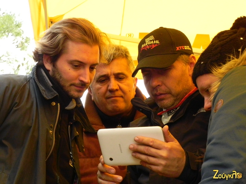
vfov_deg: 14.1
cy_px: 92
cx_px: 123
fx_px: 746
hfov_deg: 18.7
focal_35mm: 105
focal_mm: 18.8
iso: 800
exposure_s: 1/400
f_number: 4
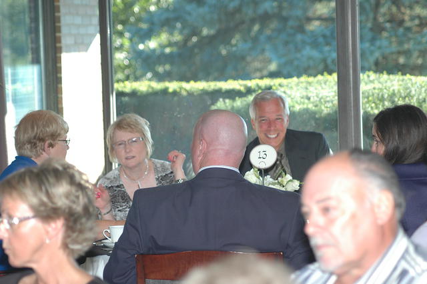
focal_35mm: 150
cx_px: 214
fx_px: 1778
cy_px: 142
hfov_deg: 13.7
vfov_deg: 9.1
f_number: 4.5
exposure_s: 1/80
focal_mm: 100
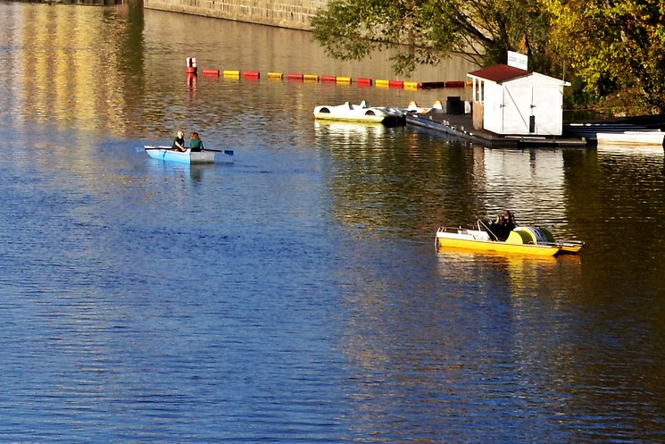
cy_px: -193
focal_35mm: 203
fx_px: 3750
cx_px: -370
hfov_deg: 9.8
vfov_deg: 6.7
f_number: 11
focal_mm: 42
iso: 400
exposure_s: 1/500
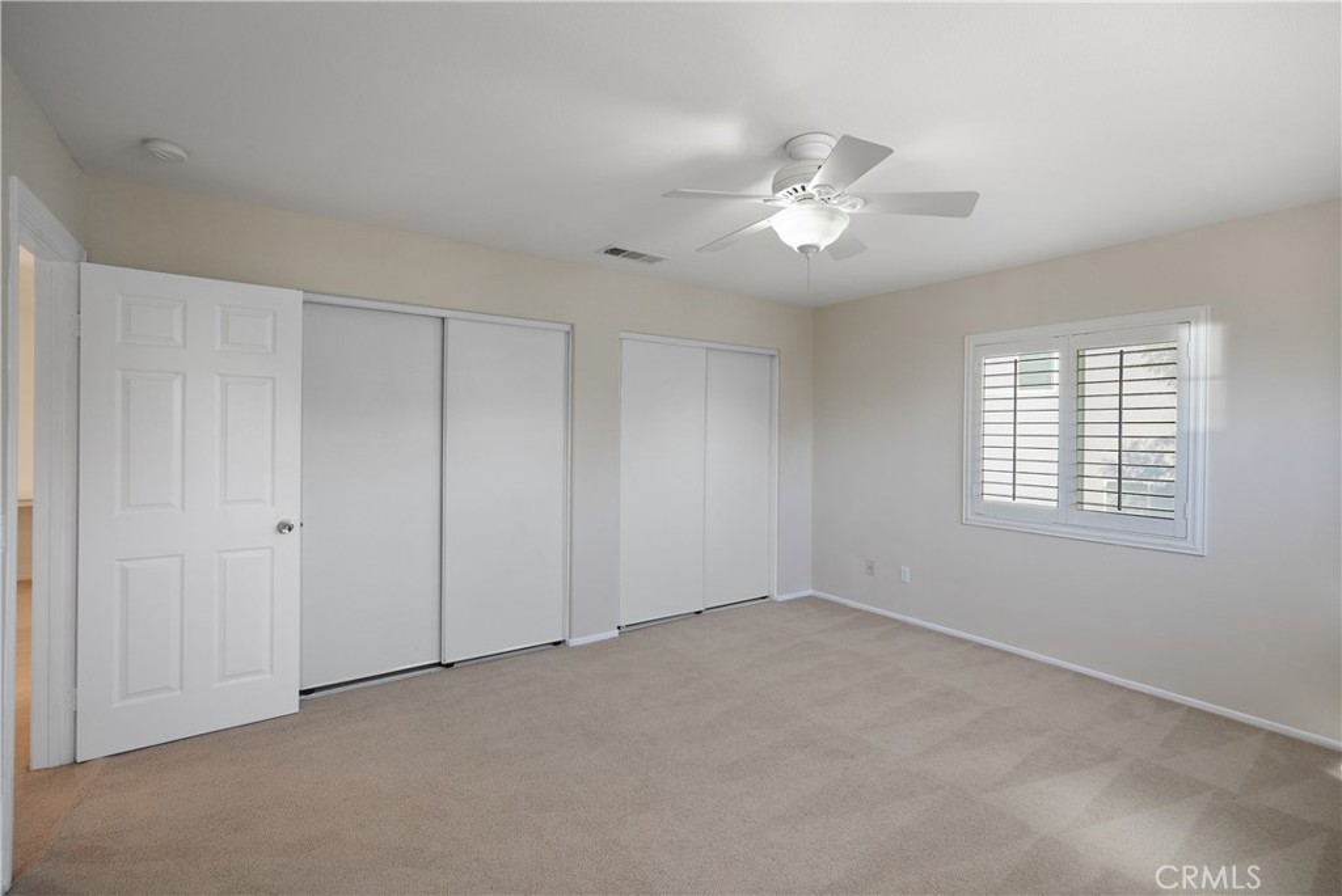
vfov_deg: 73.8
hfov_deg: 96.7
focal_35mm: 16
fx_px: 597
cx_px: 671
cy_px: 448
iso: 250
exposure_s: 1/15
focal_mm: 16
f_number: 4
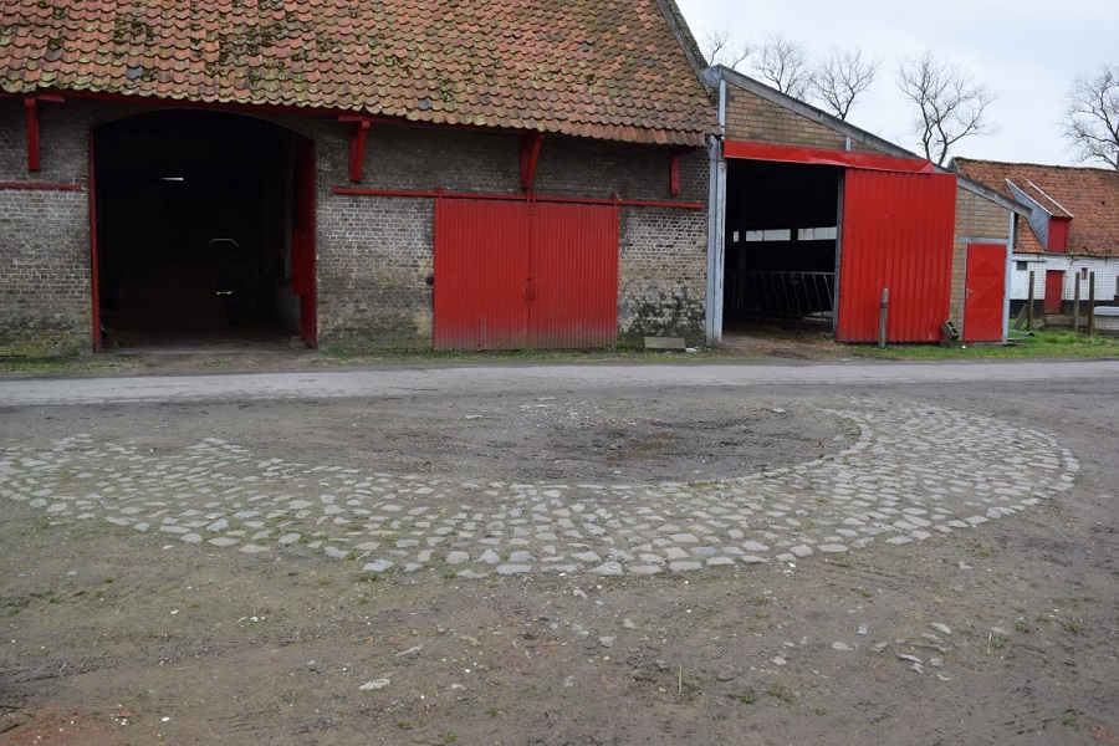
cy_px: 373
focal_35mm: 30
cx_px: 560
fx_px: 932
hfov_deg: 61.9
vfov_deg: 43.6
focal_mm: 20
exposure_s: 1/125
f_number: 5.6
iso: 400
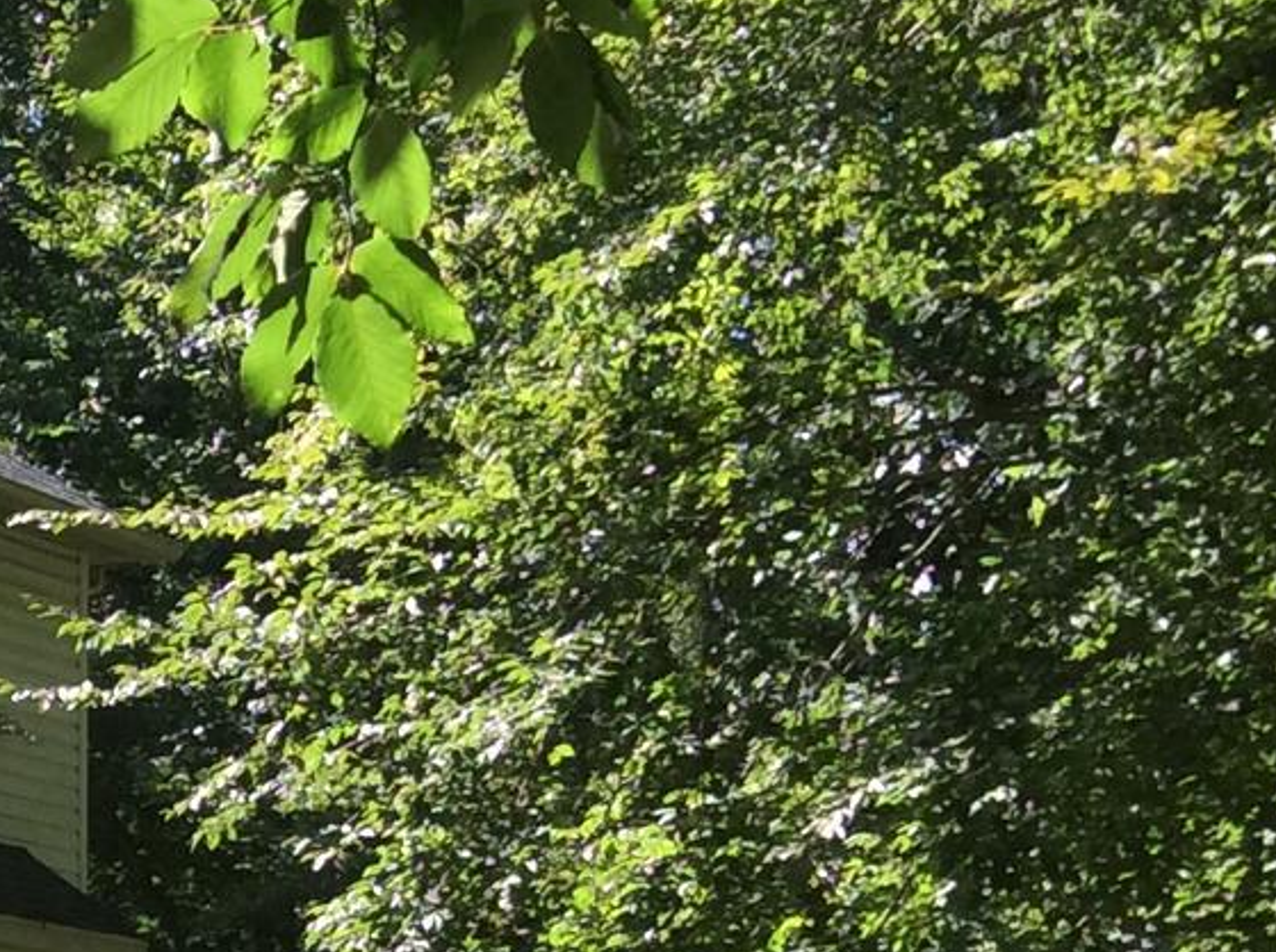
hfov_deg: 16.0
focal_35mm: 117
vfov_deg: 12.4
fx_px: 4305
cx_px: -374
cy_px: 994
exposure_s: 1/338
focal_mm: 3.3
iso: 32
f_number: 2.4
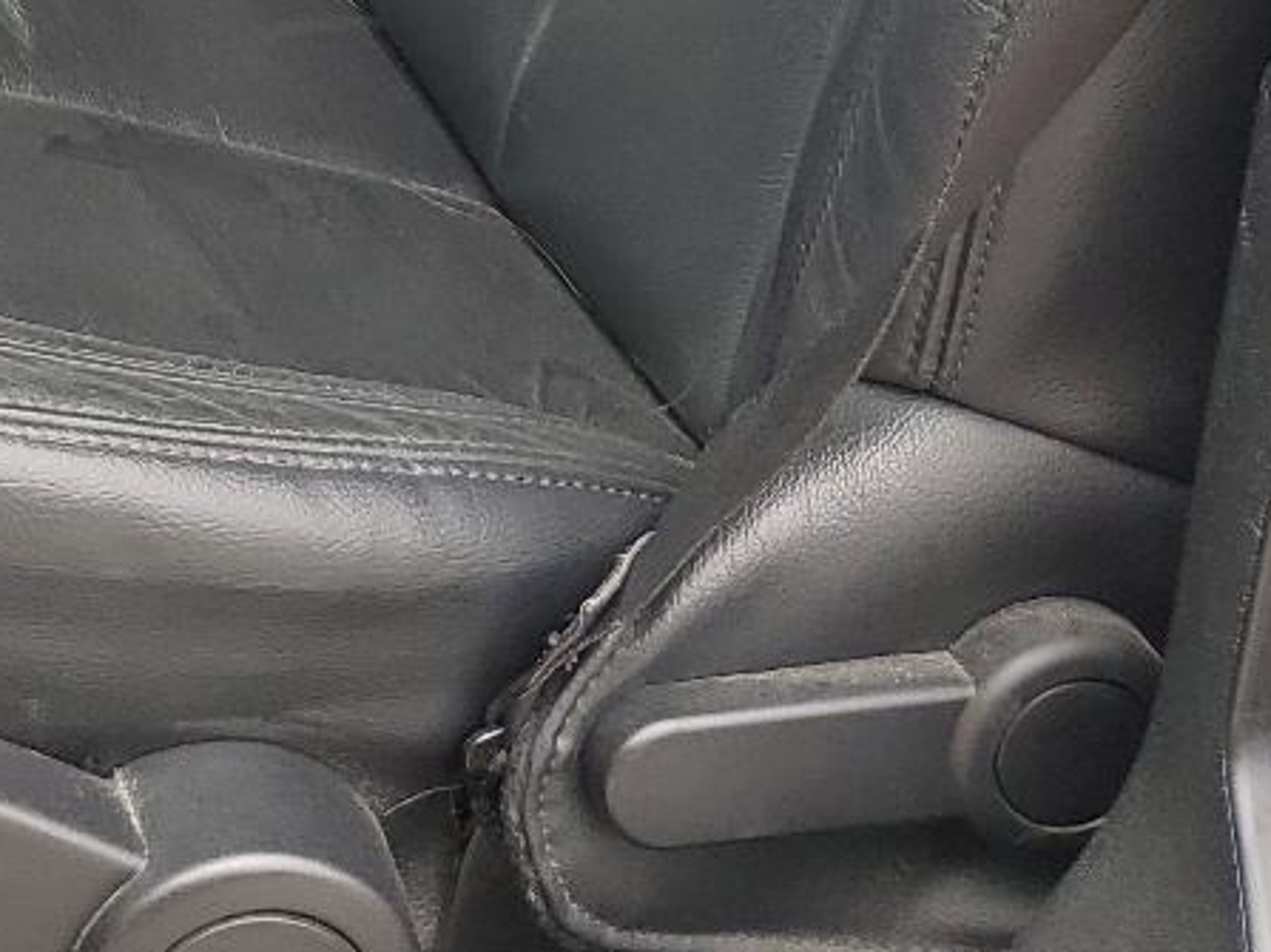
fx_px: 3414
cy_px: -710
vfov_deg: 14.2
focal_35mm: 93
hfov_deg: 19.2
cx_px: -469
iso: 50
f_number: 1.5
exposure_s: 1/192
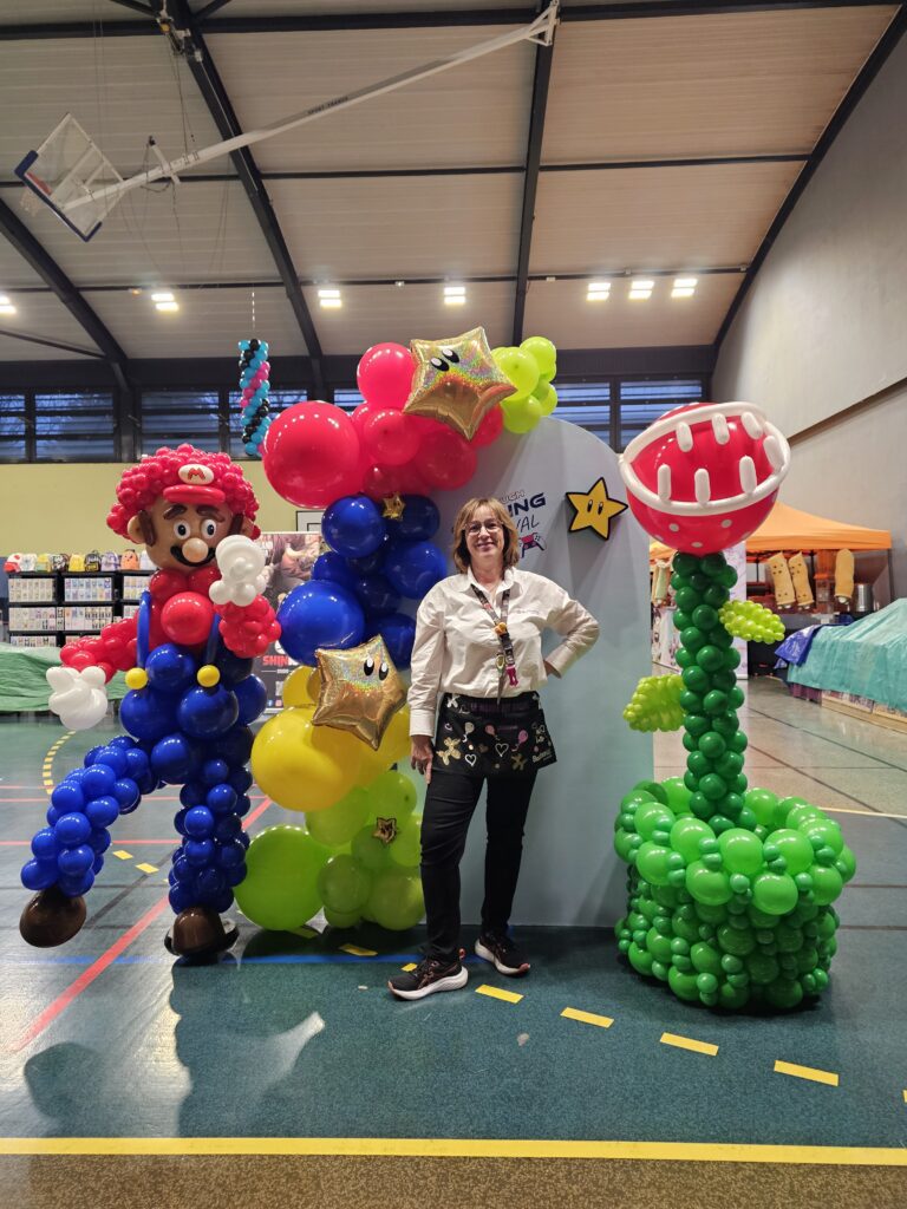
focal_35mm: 23
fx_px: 804
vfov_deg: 73.9
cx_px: 454
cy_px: 604
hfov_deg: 58.9
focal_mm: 6.3
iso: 500
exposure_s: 1/100
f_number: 1.7
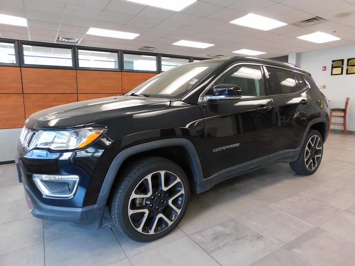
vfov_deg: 58.9
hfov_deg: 73.9
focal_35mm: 23
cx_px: 178
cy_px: 133
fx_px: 236
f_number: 3
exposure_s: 1/30
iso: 400
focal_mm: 4
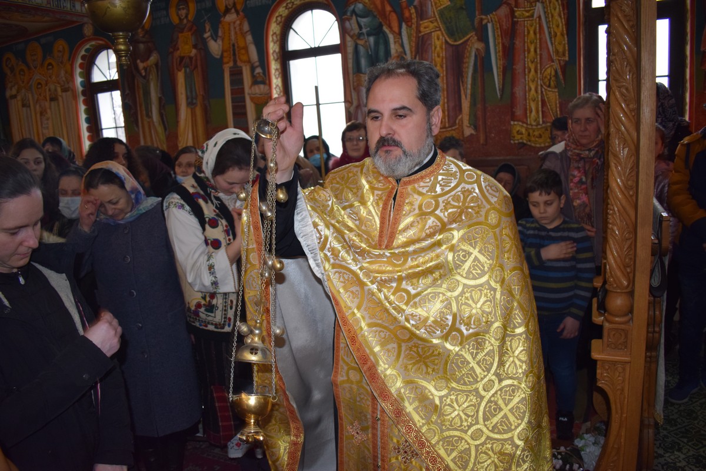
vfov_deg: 47.9
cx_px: 353
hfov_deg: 67.4
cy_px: 236
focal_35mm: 27
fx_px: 529
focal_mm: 18
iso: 1250
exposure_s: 1/60
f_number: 3.5
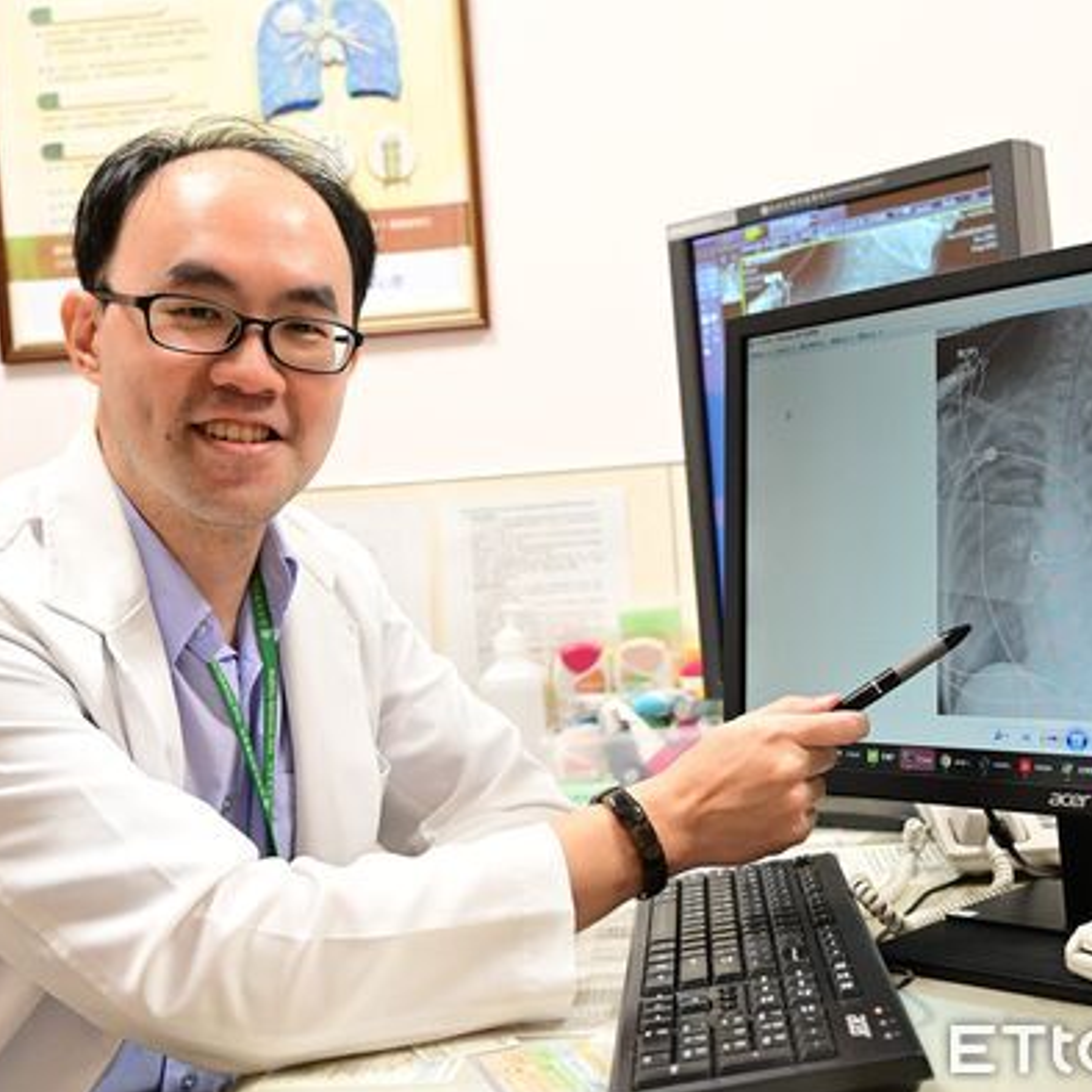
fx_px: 1570
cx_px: 624
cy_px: 552
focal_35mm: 44
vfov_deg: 38.3
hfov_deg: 38.3
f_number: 4
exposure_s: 1/250
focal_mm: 34
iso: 5000
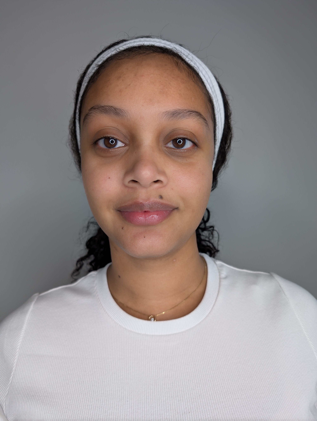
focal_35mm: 24
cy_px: 210
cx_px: 158
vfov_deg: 71.5
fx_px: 292
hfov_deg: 56.9
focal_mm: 6.9
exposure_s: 1/60
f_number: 1.68
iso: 22
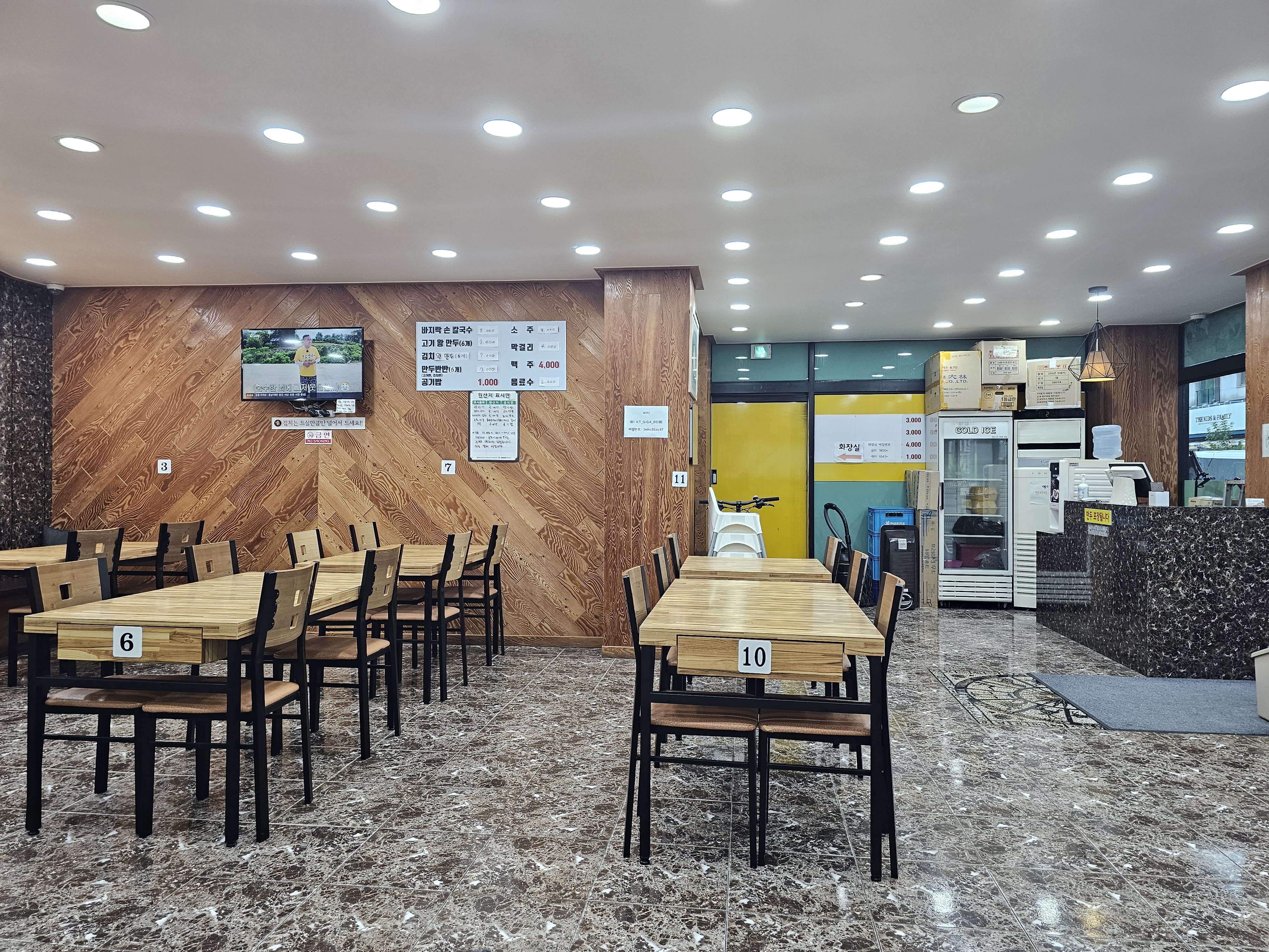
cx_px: 634
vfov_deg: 58.9
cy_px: 476
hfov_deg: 73.9
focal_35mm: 23
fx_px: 843
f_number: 1.7
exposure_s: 1/120
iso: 250
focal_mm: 6.3
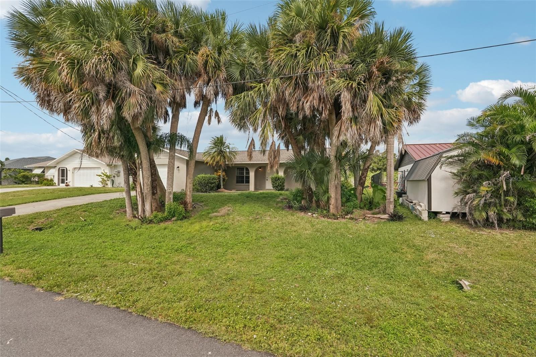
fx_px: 238
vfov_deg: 73.7
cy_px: 178
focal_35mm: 16
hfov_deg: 96.7
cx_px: 268
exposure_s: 1/500
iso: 400
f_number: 8
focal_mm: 16
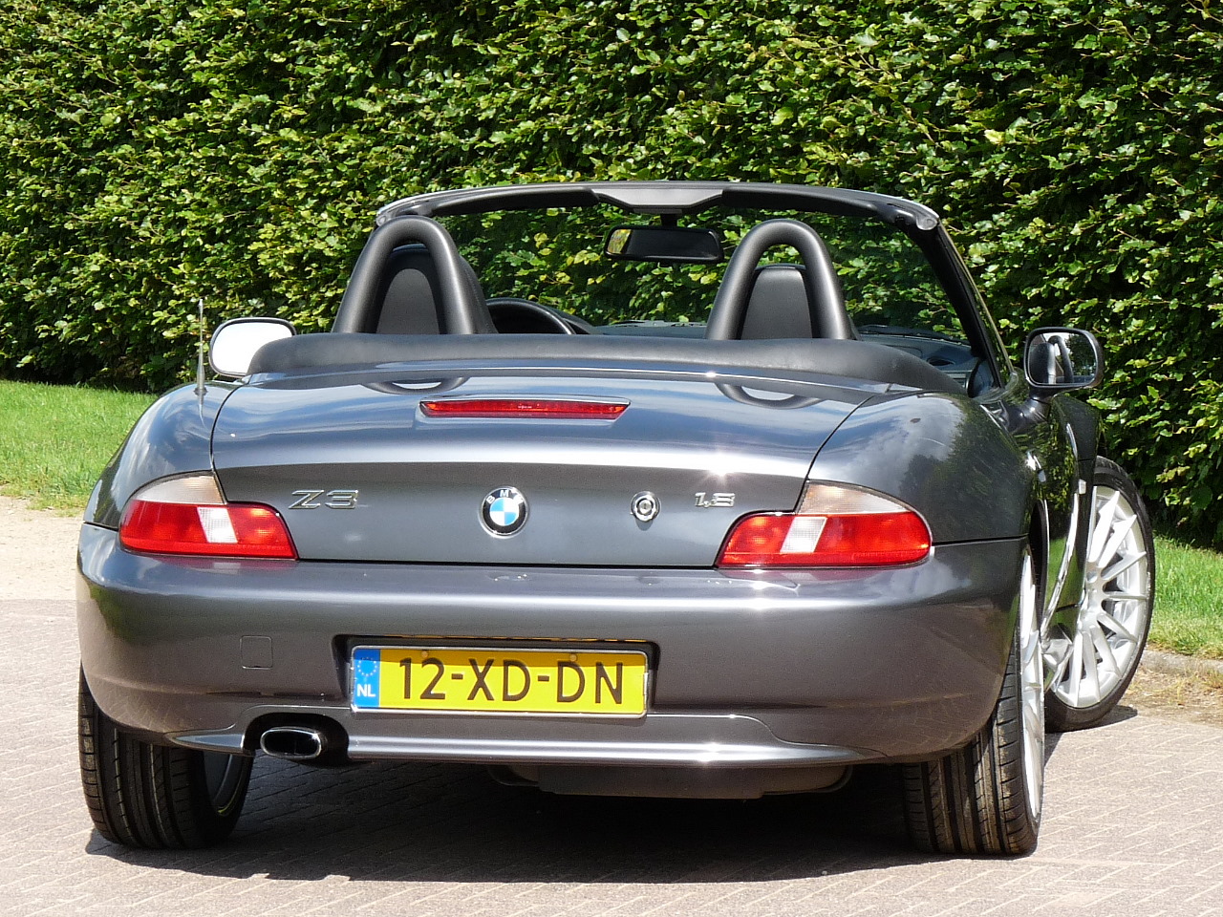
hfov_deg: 14.8
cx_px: 612
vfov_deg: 11.1
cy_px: 458
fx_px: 4699
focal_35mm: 133
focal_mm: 16.7
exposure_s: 1/200
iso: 100
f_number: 5.6
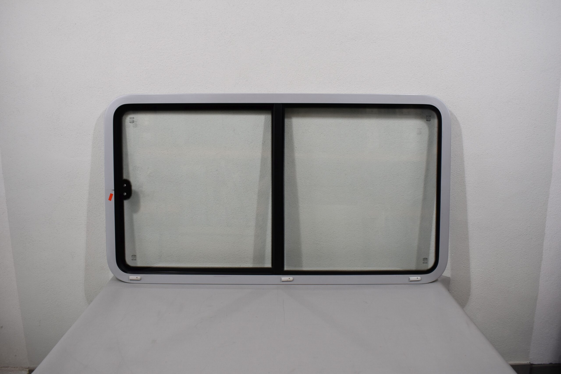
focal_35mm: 30
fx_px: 467
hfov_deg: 61.9
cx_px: 280
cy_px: 187
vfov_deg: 43.6
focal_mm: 20
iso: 360
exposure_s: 1/125
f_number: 5.6
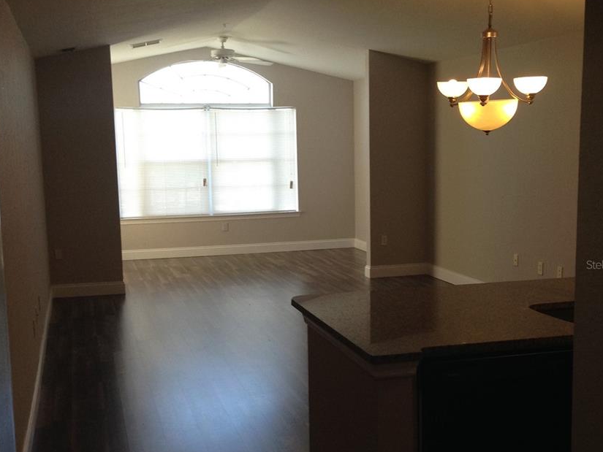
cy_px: 264
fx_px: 836
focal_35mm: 48
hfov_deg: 39.6
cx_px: 309
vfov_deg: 30.2
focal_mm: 4.12
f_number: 2.4
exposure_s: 1/120
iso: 80
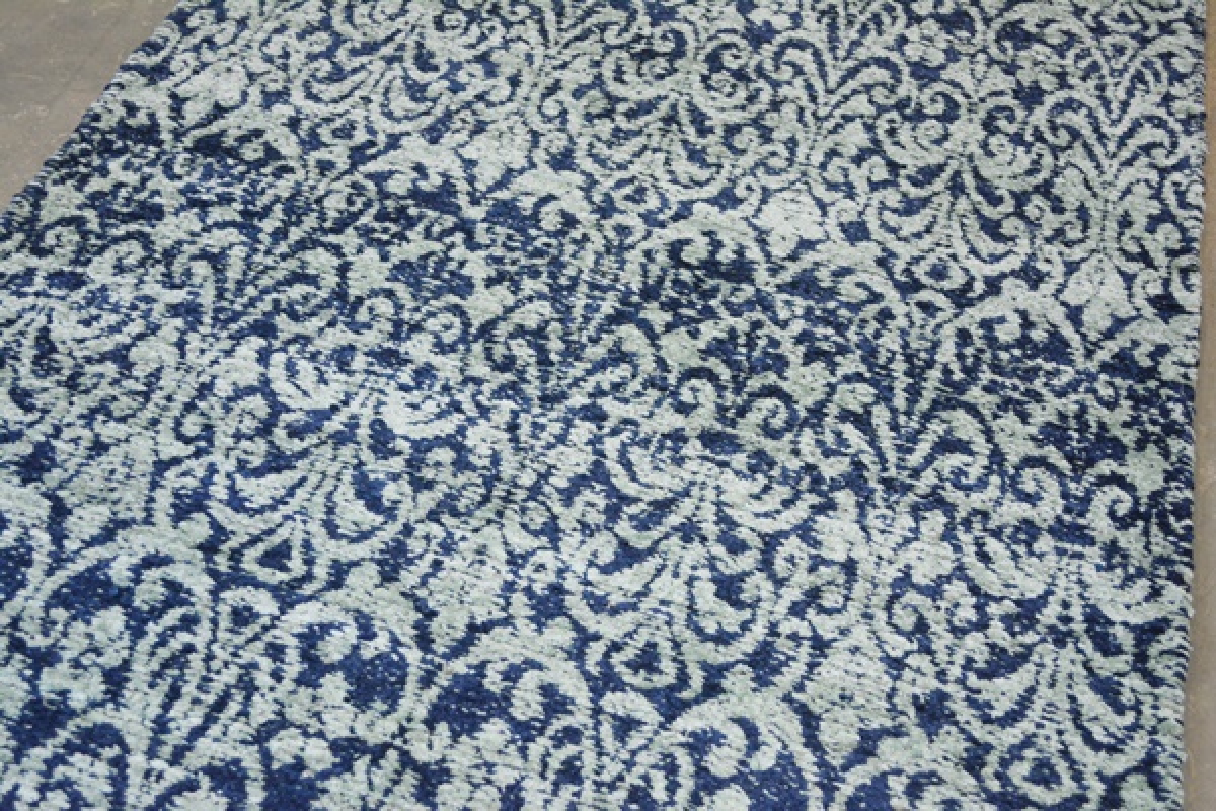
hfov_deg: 38.9
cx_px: 608
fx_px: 1723
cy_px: 406
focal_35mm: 51
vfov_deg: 26.5
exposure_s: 1/60
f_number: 5
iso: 720
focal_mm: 34
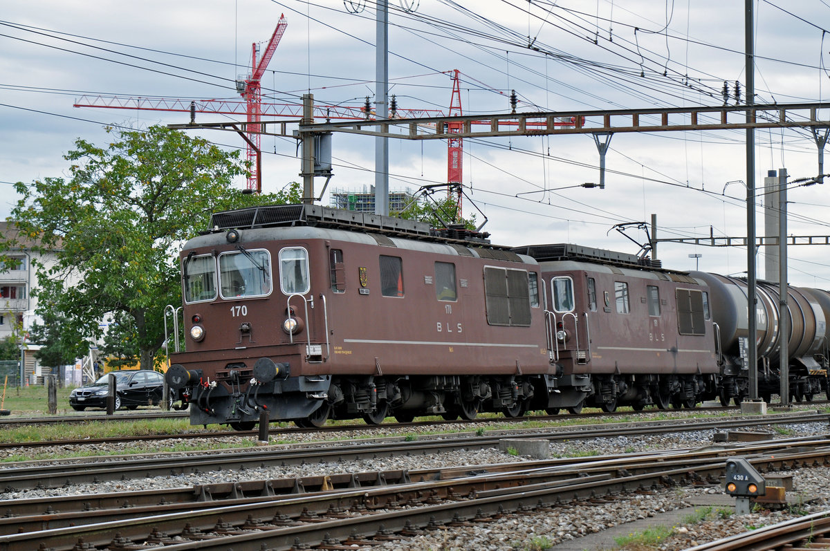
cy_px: 276
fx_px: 2418
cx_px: 415
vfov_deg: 13.0
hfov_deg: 19.5
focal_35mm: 105
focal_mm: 70
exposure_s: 1/1000
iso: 400
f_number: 5
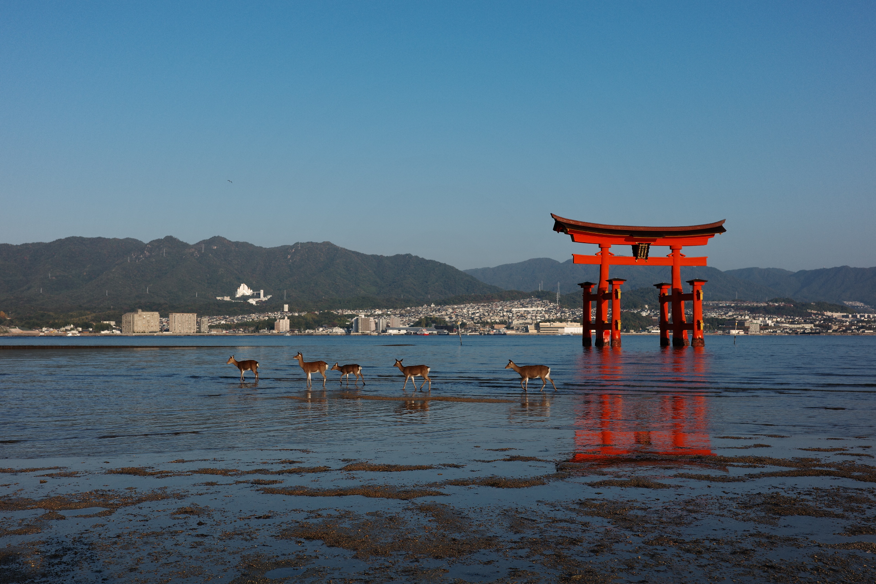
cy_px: 292
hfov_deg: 48.5
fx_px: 973
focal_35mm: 40
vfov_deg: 33.4
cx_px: 438
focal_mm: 26
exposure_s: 1/500
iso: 100
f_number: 5.6
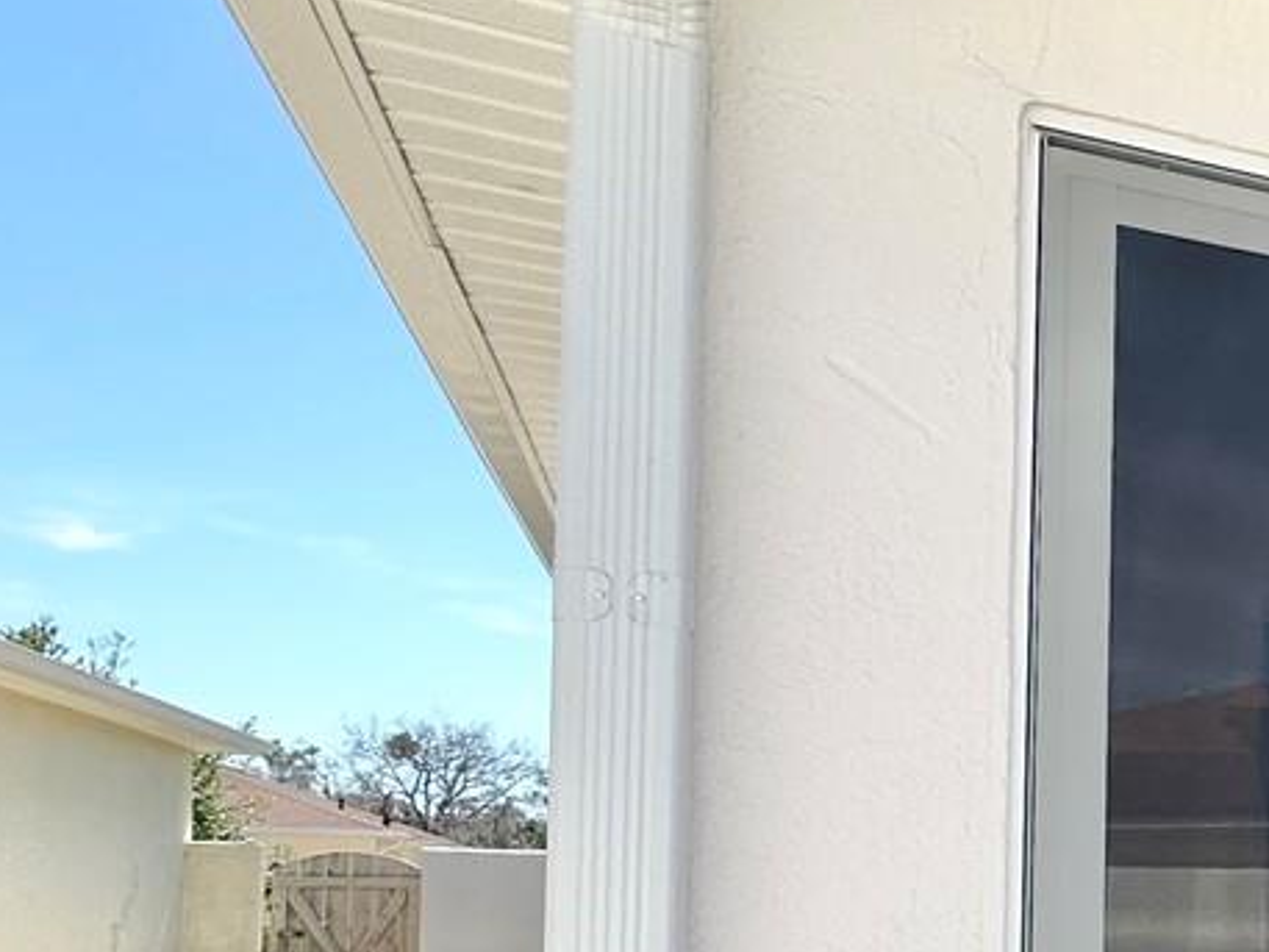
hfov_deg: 26.2
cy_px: 866
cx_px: 1983
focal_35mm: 49
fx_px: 1797
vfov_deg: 28.5
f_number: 2.2
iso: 50
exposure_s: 1/1261
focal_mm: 2.22
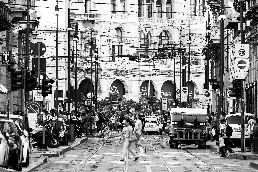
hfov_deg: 6.9
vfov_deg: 4.6
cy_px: 86
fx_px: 2150
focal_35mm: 300
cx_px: 129
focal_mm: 200
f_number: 4.8
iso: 500
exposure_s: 1/250
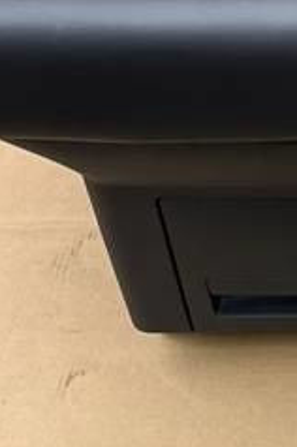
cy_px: -406
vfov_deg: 10.5
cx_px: 823
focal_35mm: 182
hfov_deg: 6.9
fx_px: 2259
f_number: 1.6
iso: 32
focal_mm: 5.1
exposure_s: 1/149
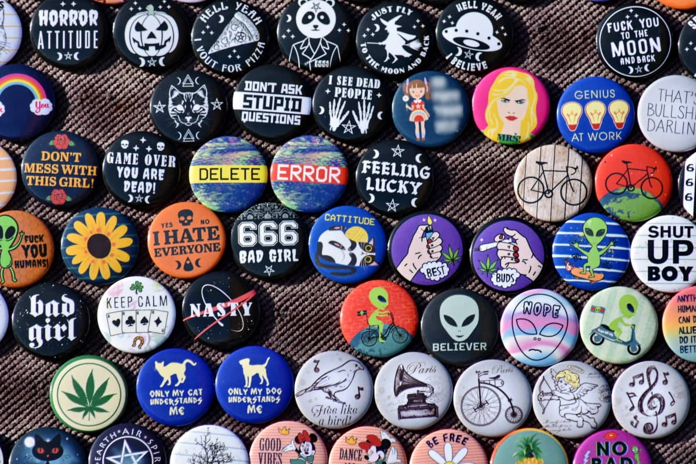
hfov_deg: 4.6
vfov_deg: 3.1
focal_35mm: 450
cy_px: 232
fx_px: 8699
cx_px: 348
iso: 280
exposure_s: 1/500
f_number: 9
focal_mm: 300
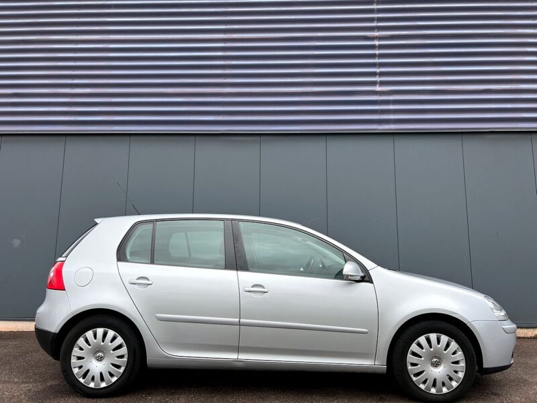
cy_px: 202
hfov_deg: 67.3
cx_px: 268
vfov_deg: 53.1
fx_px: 403
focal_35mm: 26
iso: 50
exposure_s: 1/932
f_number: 1.5
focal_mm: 5.7
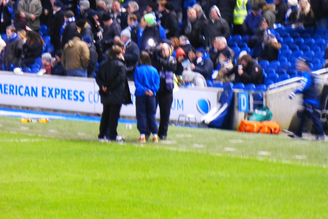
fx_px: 4564
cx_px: 164
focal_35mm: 501
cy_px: 105
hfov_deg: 4.1
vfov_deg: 2.7
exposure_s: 1/8
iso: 800
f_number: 6.4
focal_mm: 86
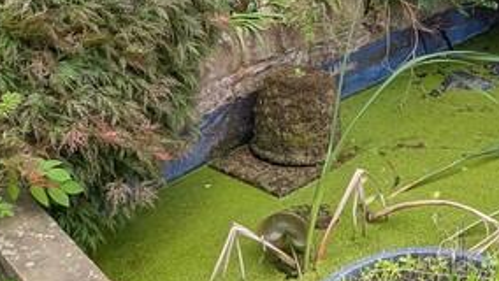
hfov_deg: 32.7
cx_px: 369
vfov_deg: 18.6
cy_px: -6
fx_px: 834
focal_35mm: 63
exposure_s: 1/300
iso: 43
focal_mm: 2.35
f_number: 2.2
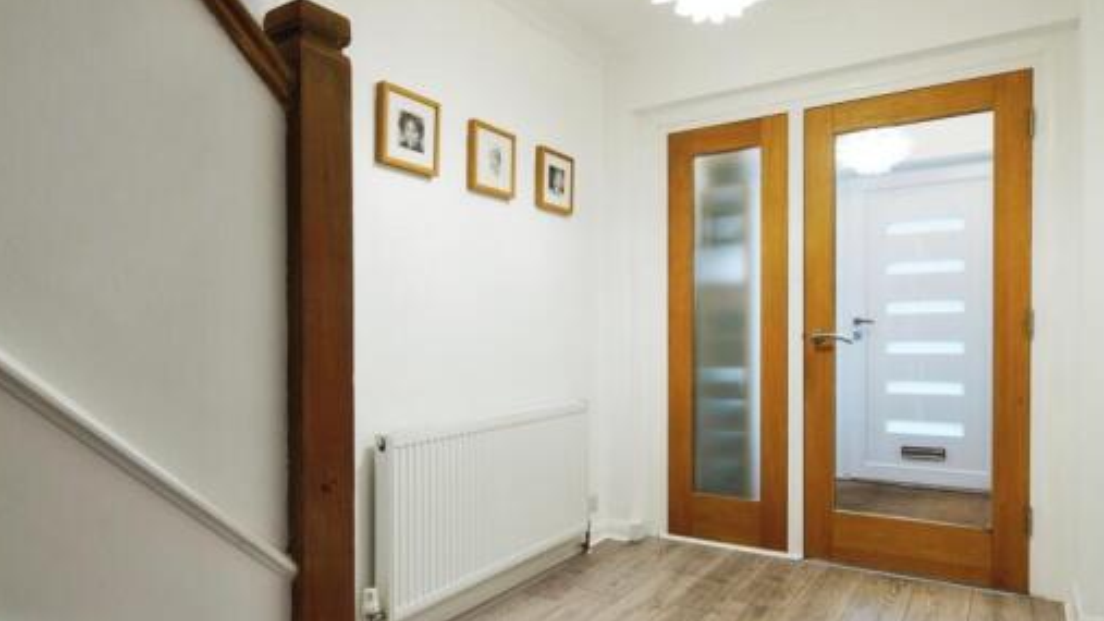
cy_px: 350
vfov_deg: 49.4
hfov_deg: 78.6
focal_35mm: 23
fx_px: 673
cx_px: 580
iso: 640
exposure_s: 1/6
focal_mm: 17
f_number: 8
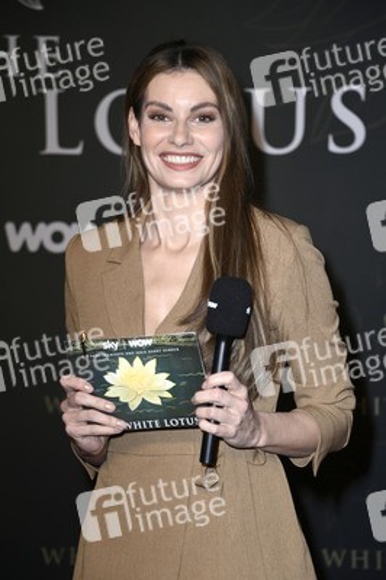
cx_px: 193
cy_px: 290
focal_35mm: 100
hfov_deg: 13.7
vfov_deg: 20.4
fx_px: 1611
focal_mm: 100
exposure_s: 1/250
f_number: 5.3
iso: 800
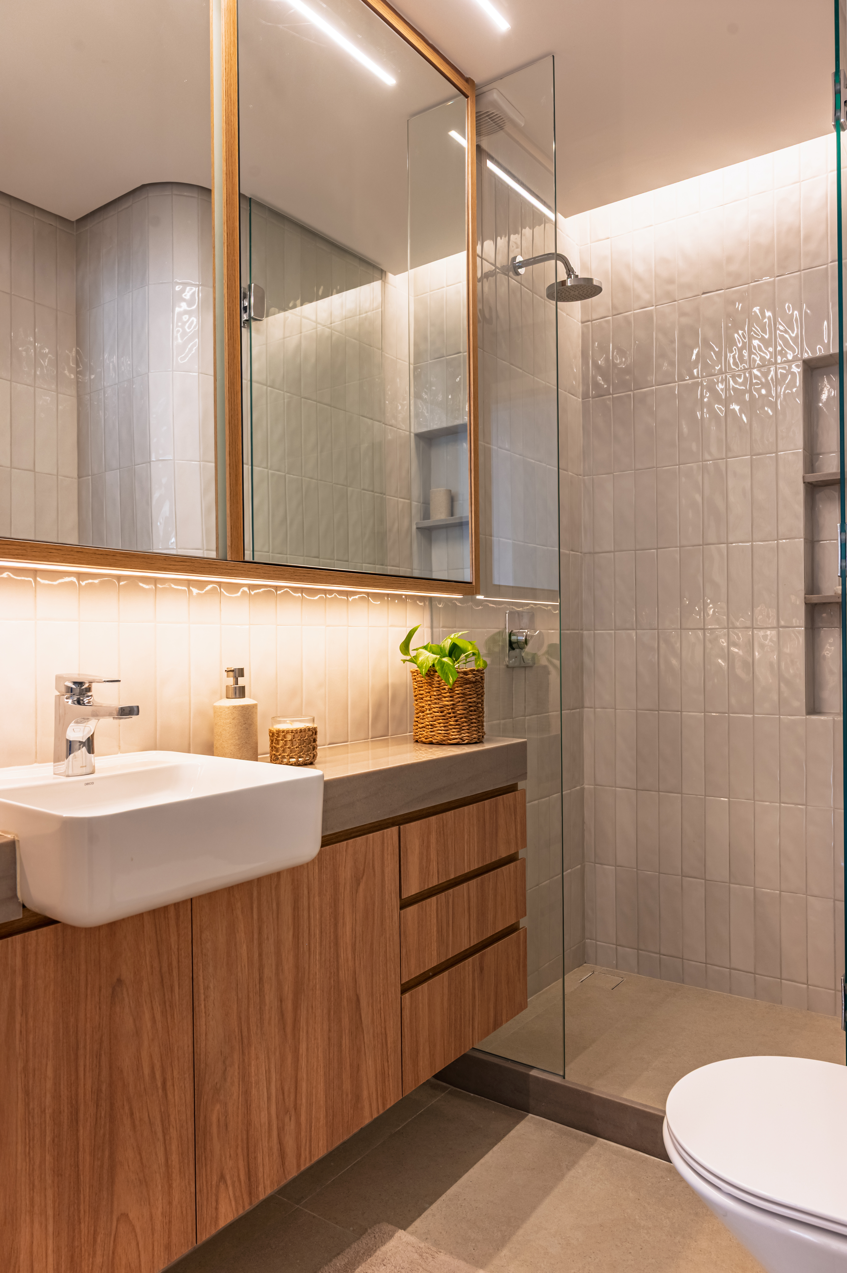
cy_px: 636
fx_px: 866
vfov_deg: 72.6
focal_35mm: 24
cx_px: 424
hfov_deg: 52.1
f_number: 8
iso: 800
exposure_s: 1/60
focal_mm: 24.5
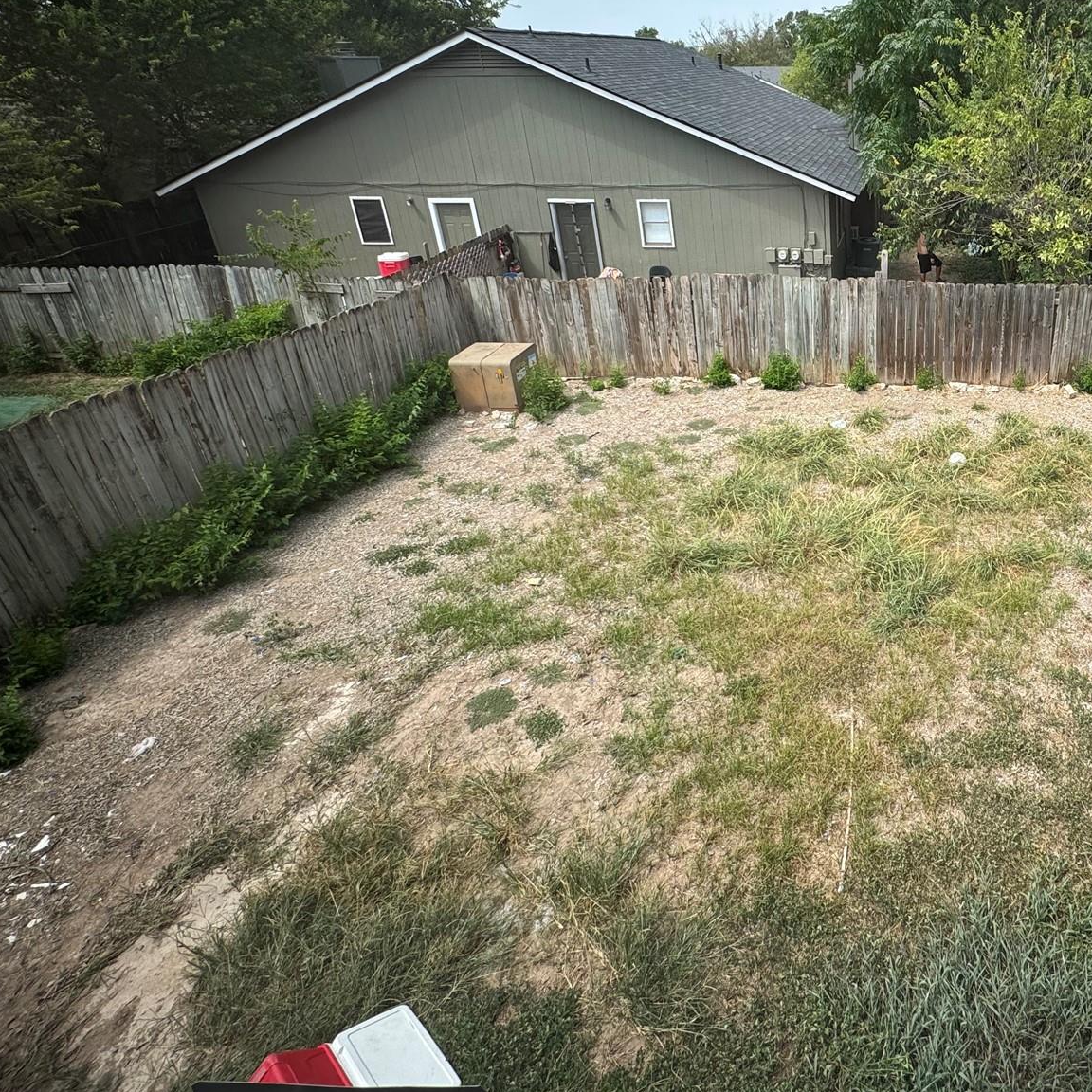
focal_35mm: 22
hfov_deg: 63.0
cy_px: 391
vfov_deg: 68.2
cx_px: 890
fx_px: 785
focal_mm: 2.22
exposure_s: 1/868
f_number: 2.2
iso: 50
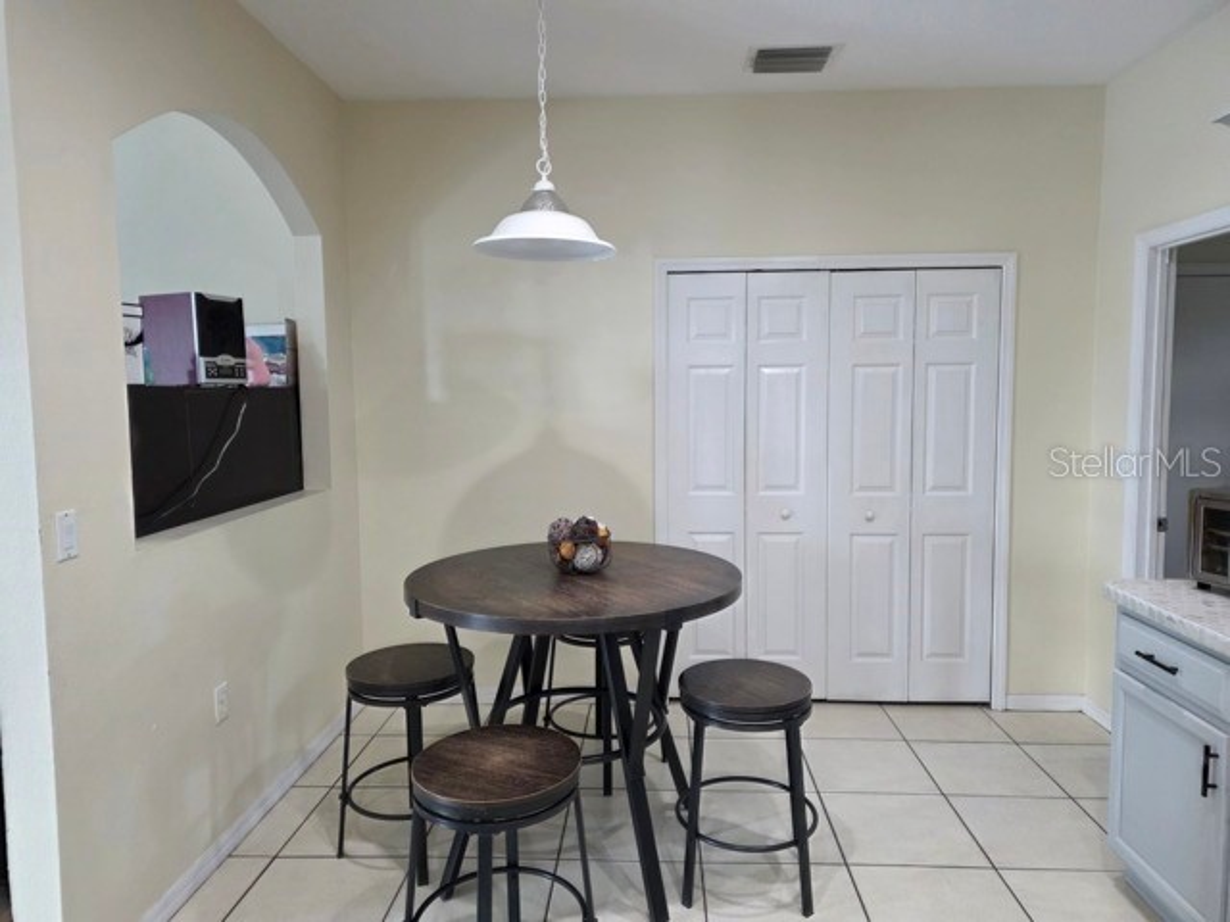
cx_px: 615
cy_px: 461
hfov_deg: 73.9
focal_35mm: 23
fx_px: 817
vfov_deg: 58.9
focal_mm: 6.25
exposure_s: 1/120
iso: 400
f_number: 1.7
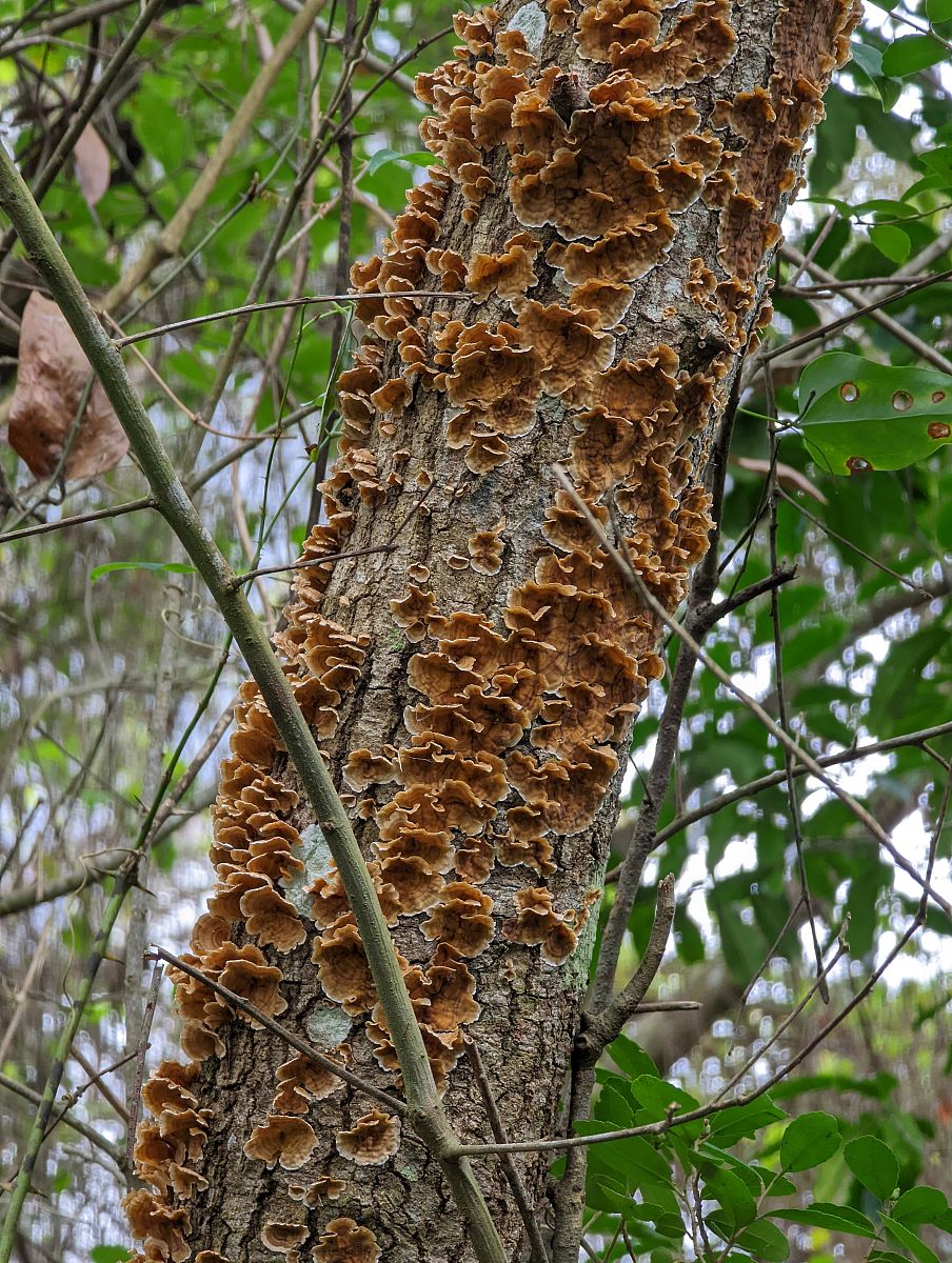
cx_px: 476
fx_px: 3803
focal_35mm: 104
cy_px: 632
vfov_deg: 18.9
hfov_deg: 14.3
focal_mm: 19
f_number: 3.5
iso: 190
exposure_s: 1/132
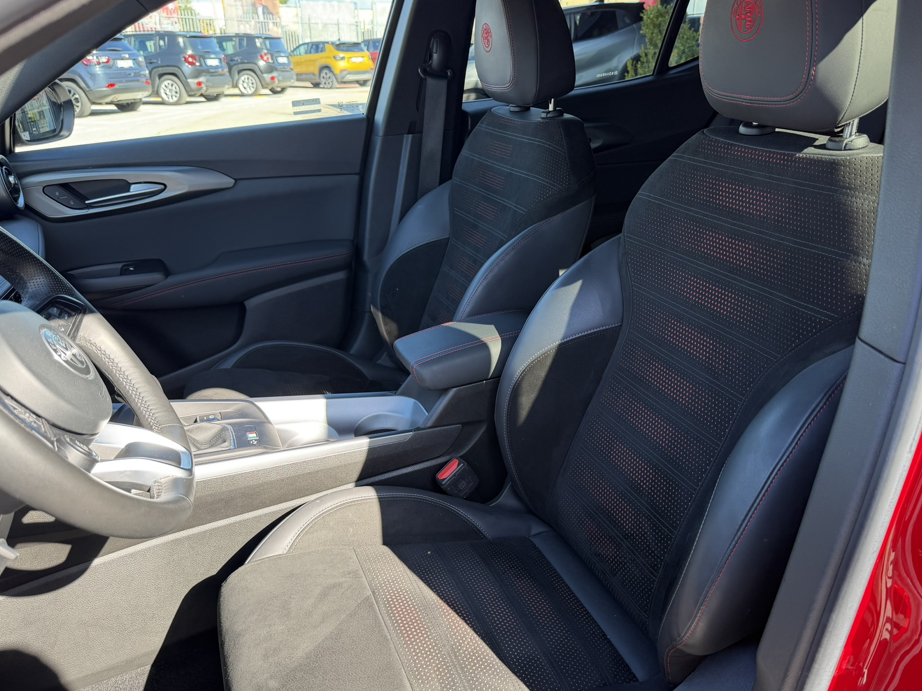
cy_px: 359
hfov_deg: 65.1
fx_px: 719
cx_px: 517
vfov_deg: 51.3
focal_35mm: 27
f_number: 1.78
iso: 64
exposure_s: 1/172
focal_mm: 6.76
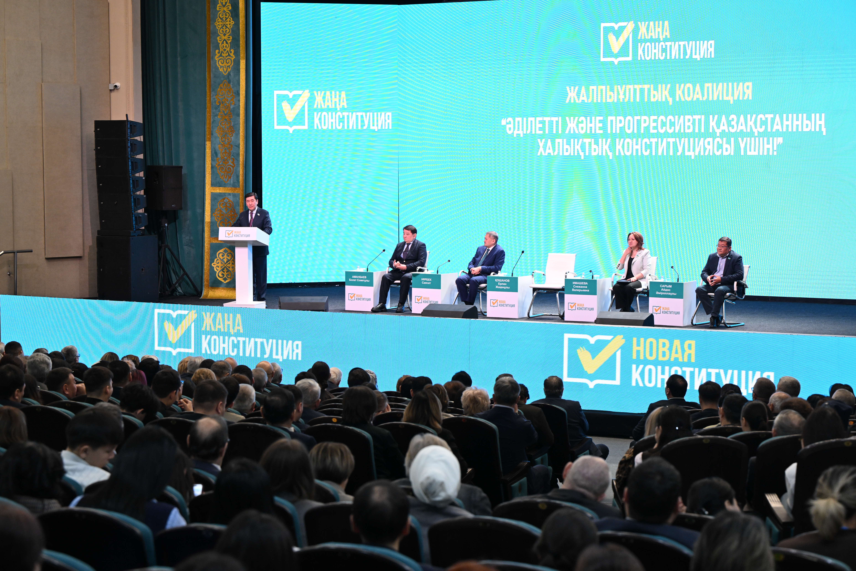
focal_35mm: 70
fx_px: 1664
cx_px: 428
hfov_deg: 28.8
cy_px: 286
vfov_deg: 19.5
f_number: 4.5
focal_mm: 70
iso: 1600
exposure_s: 1/100
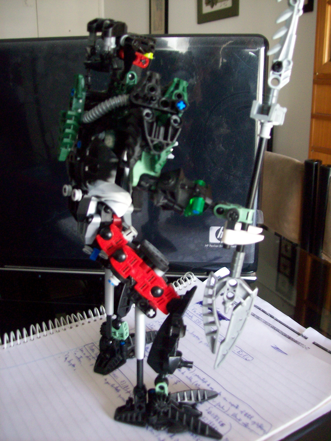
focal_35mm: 36
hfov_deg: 39.7
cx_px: 166
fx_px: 459
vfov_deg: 51.4
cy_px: 220
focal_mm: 6
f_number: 2.7
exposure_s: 1/8
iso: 160
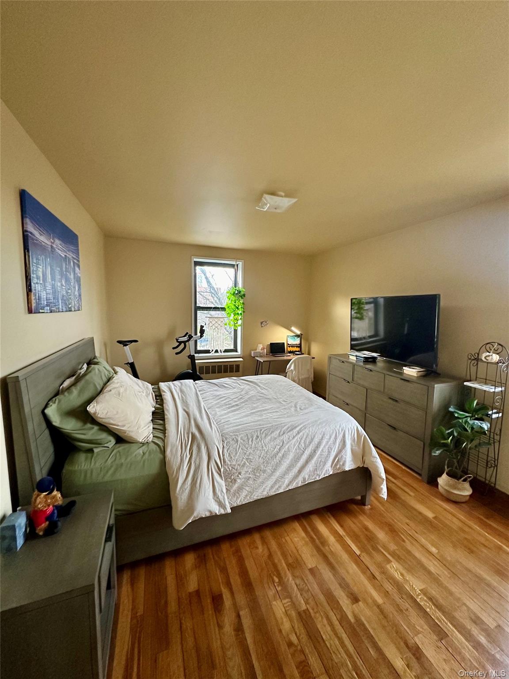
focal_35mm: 14
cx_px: 254
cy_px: 340
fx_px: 274
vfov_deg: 102.1
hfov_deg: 85.7
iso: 400
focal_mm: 2.22
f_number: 2.2
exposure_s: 1/60
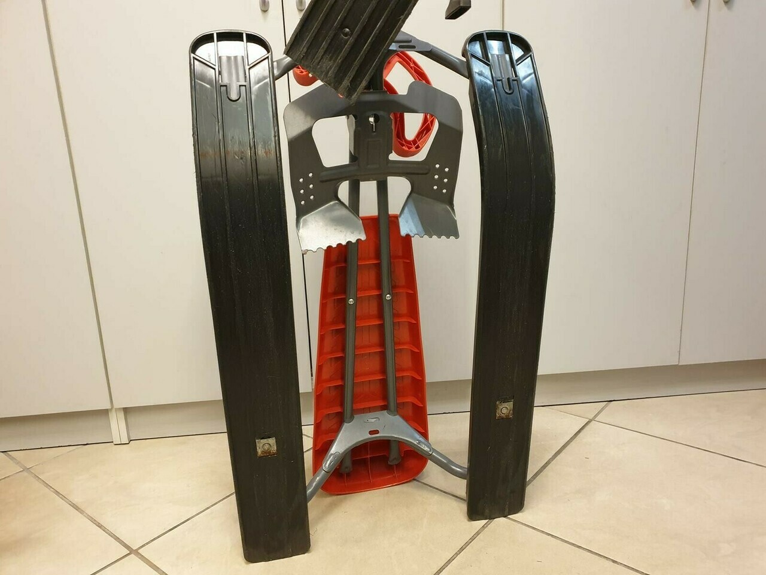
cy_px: 288
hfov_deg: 67.3
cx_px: 383
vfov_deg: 53.1
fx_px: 575
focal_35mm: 26
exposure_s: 1/50
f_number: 1.5
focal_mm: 4.3
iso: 320
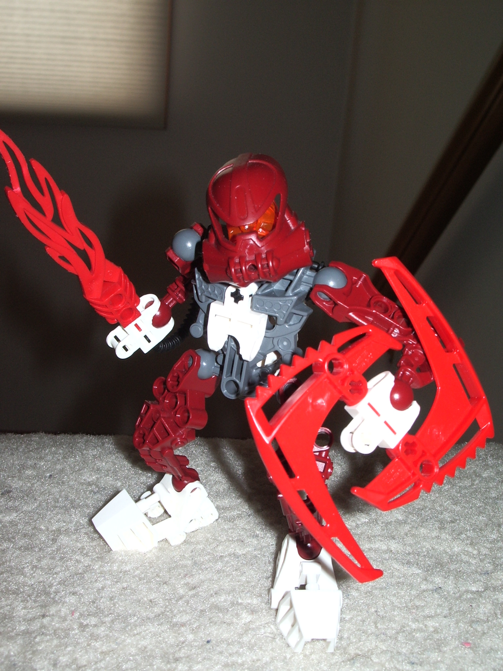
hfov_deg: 29.7
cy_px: 336
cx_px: 252
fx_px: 949
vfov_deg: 38.9
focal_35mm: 49
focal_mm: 8.2
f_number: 5
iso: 100
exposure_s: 1/50
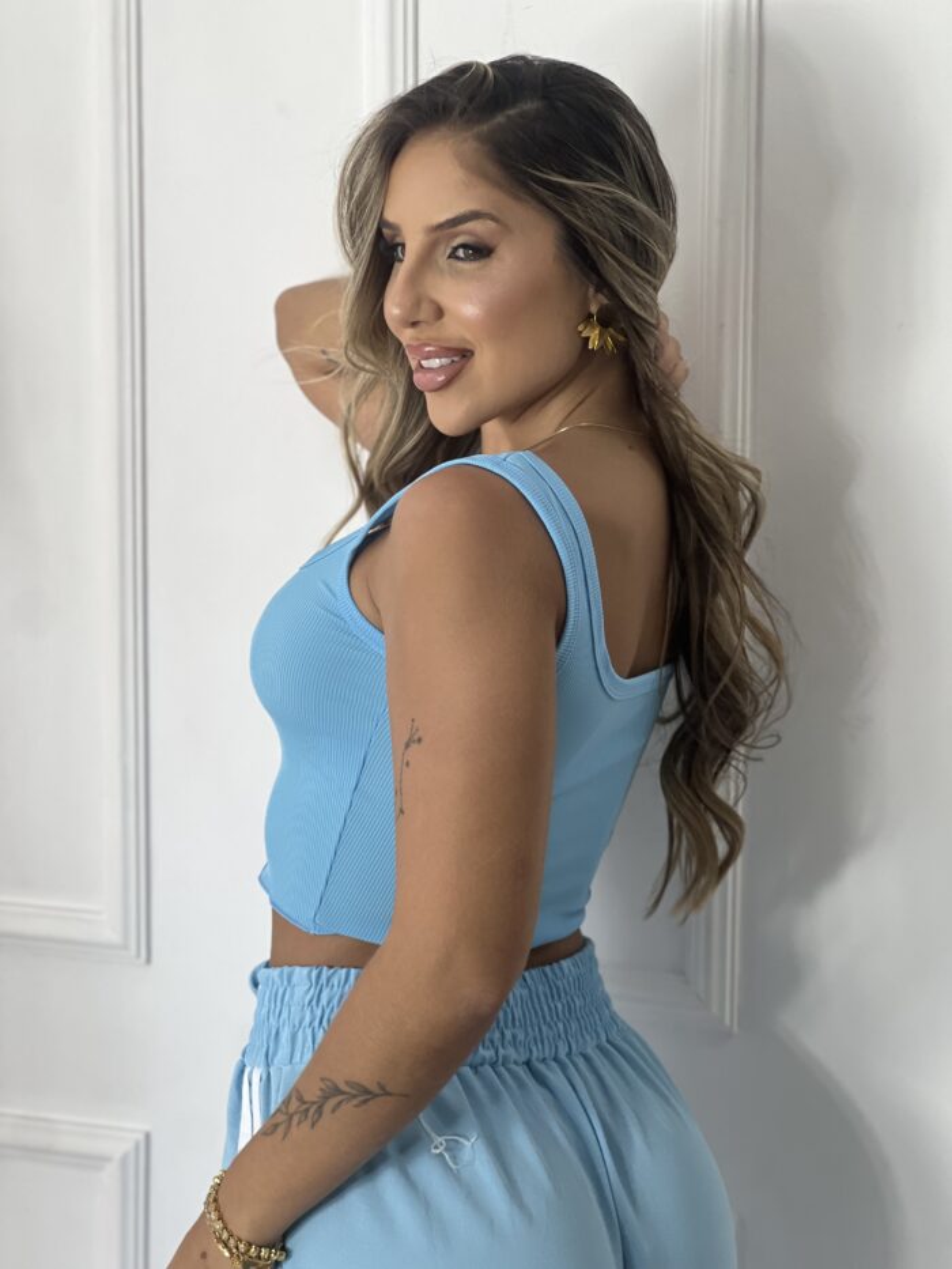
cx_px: 476
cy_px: 634
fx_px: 2823
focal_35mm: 77
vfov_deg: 25.3
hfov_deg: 19.1
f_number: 2.8
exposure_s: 1/120
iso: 100
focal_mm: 9
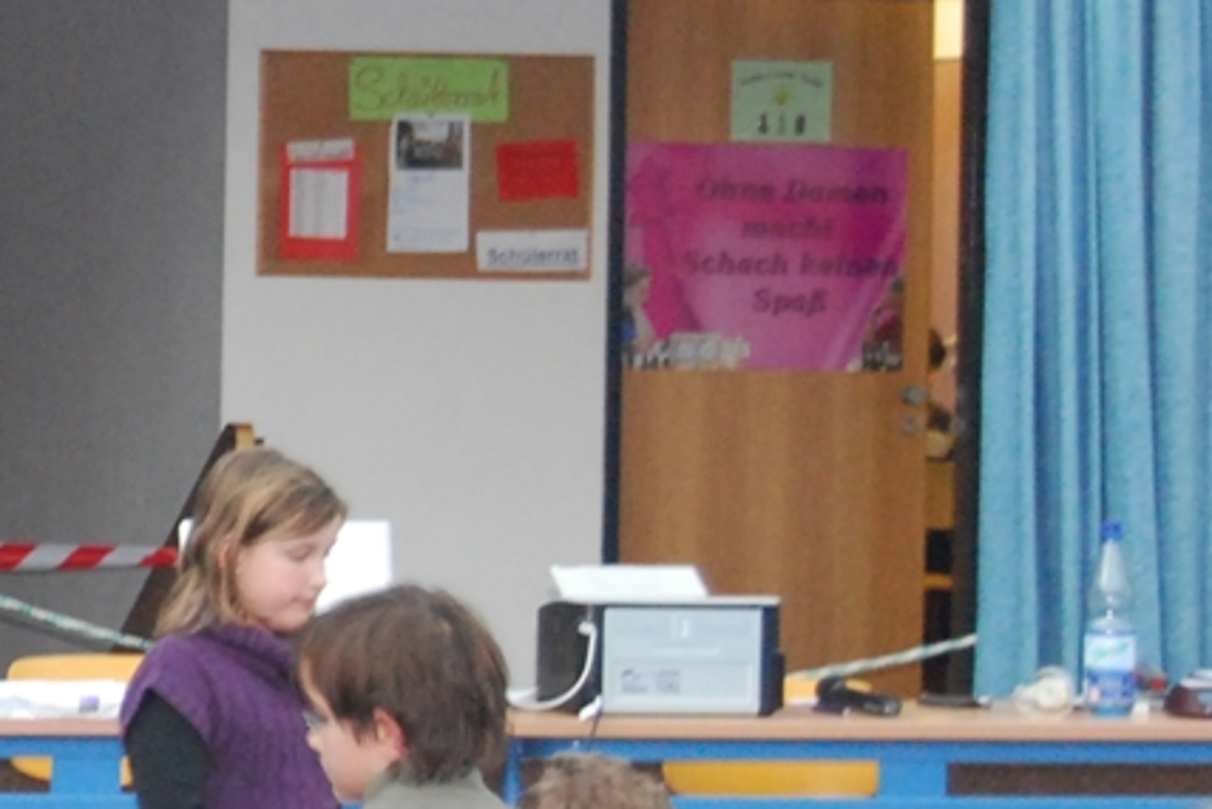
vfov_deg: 6.1
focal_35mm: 225
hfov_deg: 8.9
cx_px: -619
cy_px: 382
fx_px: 7577
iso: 1250
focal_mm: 40
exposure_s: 1/60
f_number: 5
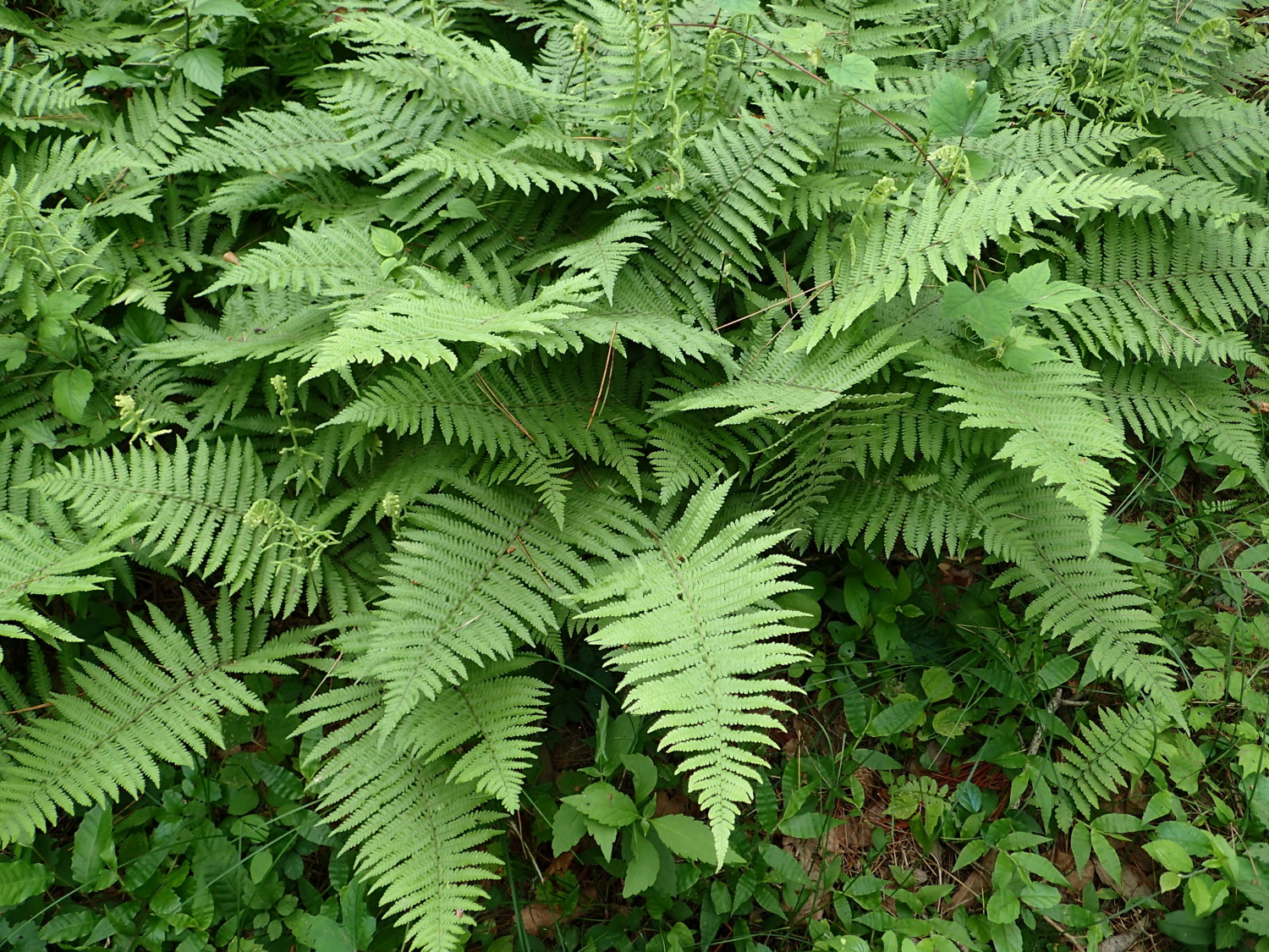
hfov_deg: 60.0
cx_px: 634
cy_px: 476
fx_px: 1100
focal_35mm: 30
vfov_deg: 46.8
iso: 100
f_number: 2.3
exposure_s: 1/60
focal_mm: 5.5
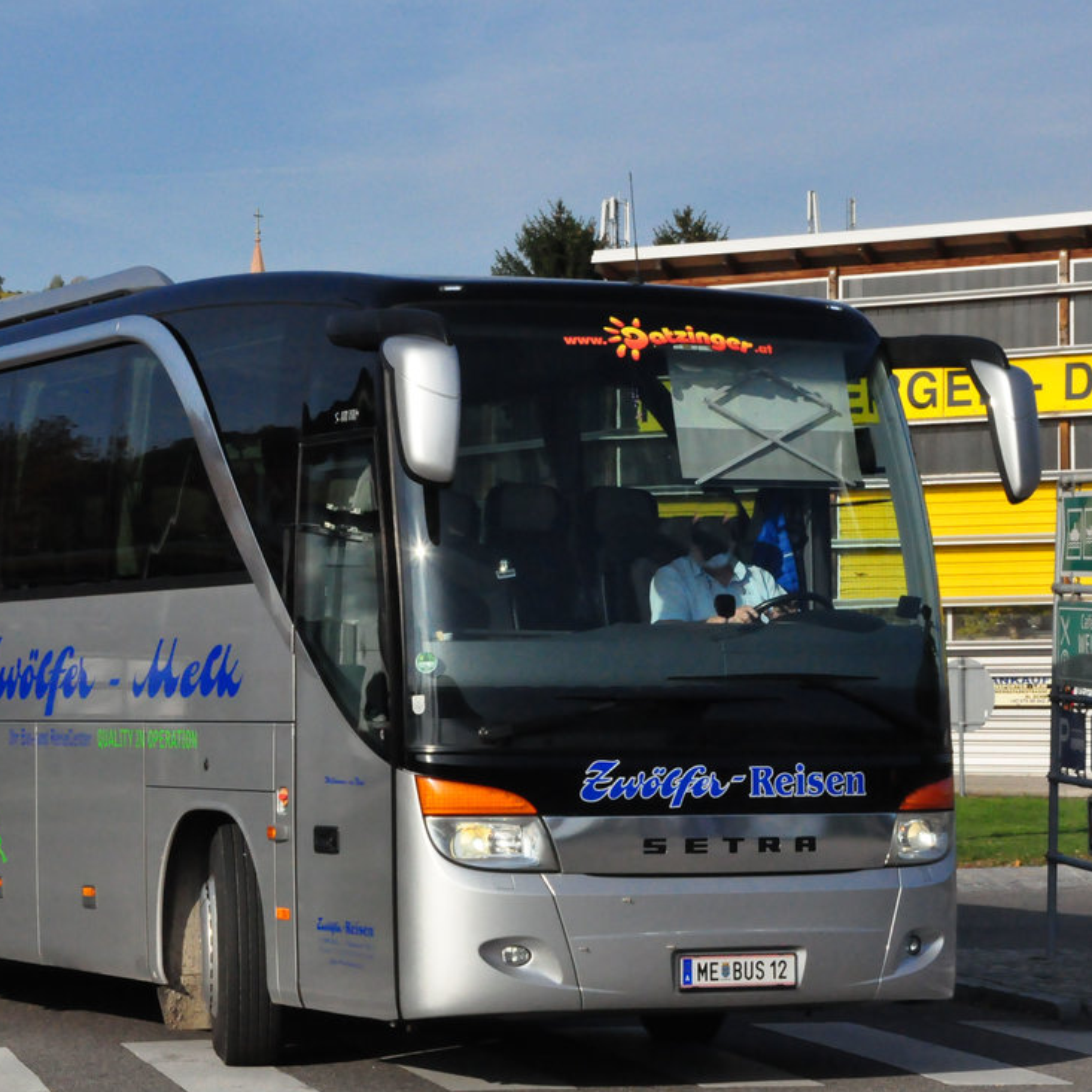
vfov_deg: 17.4
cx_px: 337
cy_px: 582
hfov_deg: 17.3
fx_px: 3569
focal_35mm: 100
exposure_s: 1/1250
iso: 2500
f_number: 18
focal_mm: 48
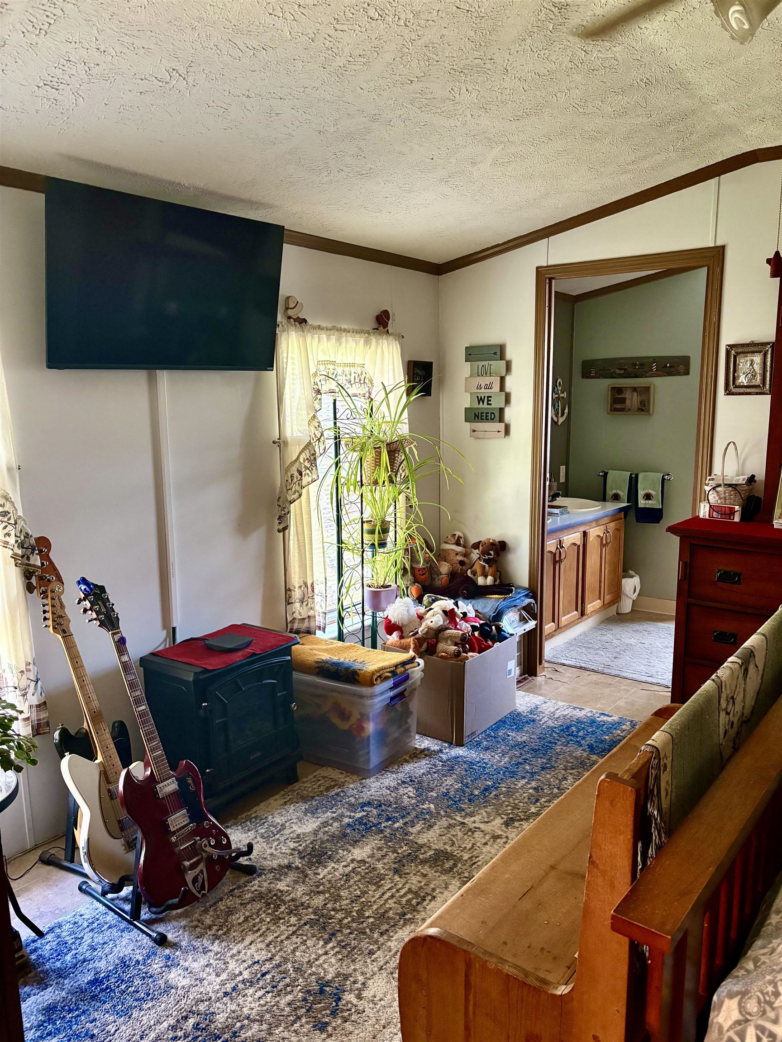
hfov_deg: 53.1
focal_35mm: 26
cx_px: 391
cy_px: 521
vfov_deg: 67.3
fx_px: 783
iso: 320
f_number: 1.6
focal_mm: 5.96
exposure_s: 1/60
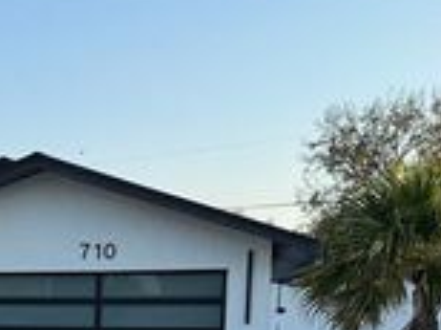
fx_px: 992
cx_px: -72
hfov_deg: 23.2
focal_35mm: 78
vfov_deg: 17.9
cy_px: 403
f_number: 1.78
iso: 80
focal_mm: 6.76
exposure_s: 1/1818
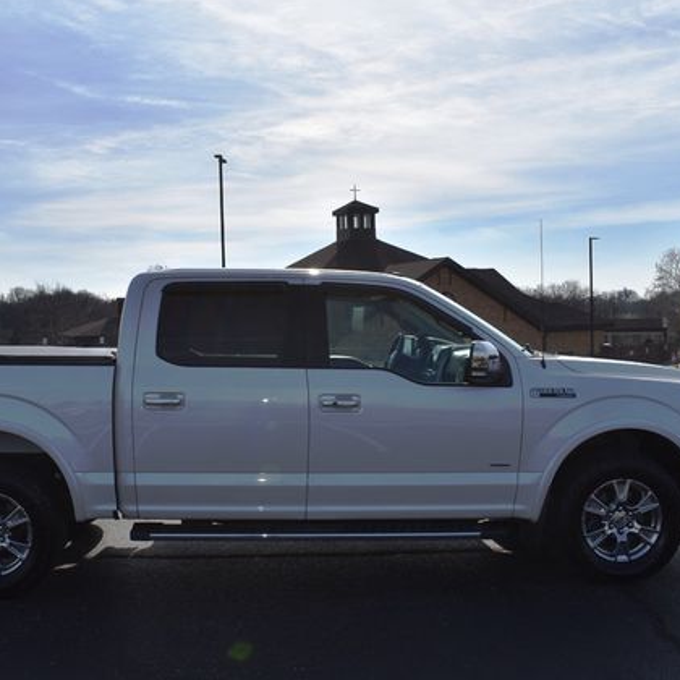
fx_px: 778
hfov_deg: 47.0
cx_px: 283
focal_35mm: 35
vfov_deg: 47.2
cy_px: 339
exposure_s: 1/200
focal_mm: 18
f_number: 16
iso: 100
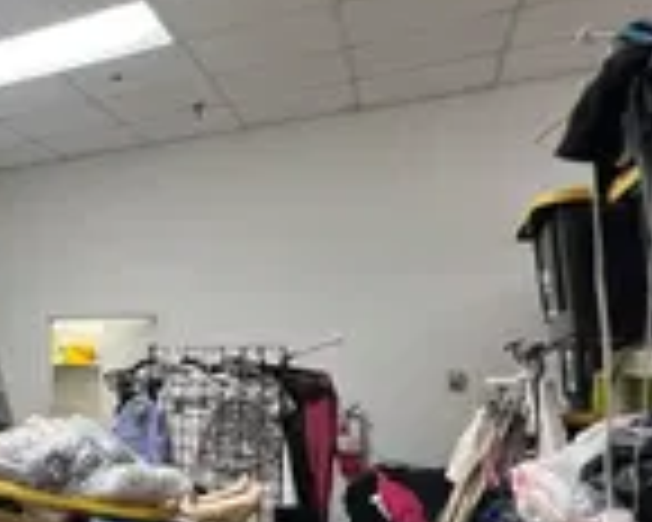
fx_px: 675
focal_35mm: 35
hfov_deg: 34.2
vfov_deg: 41.6
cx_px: -220
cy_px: 356
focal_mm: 1.57
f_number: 1.8
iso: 125
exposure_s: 1/60
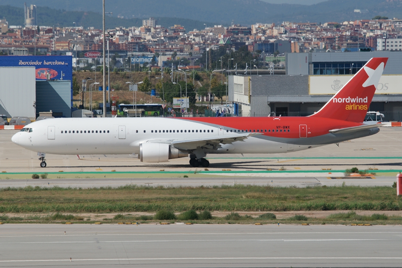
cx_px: 201
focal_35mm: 400
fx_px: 4467
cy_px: 134
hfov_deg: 5.2
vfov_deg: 3.4
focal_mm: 400
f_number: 10
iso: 200
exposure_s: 1/640
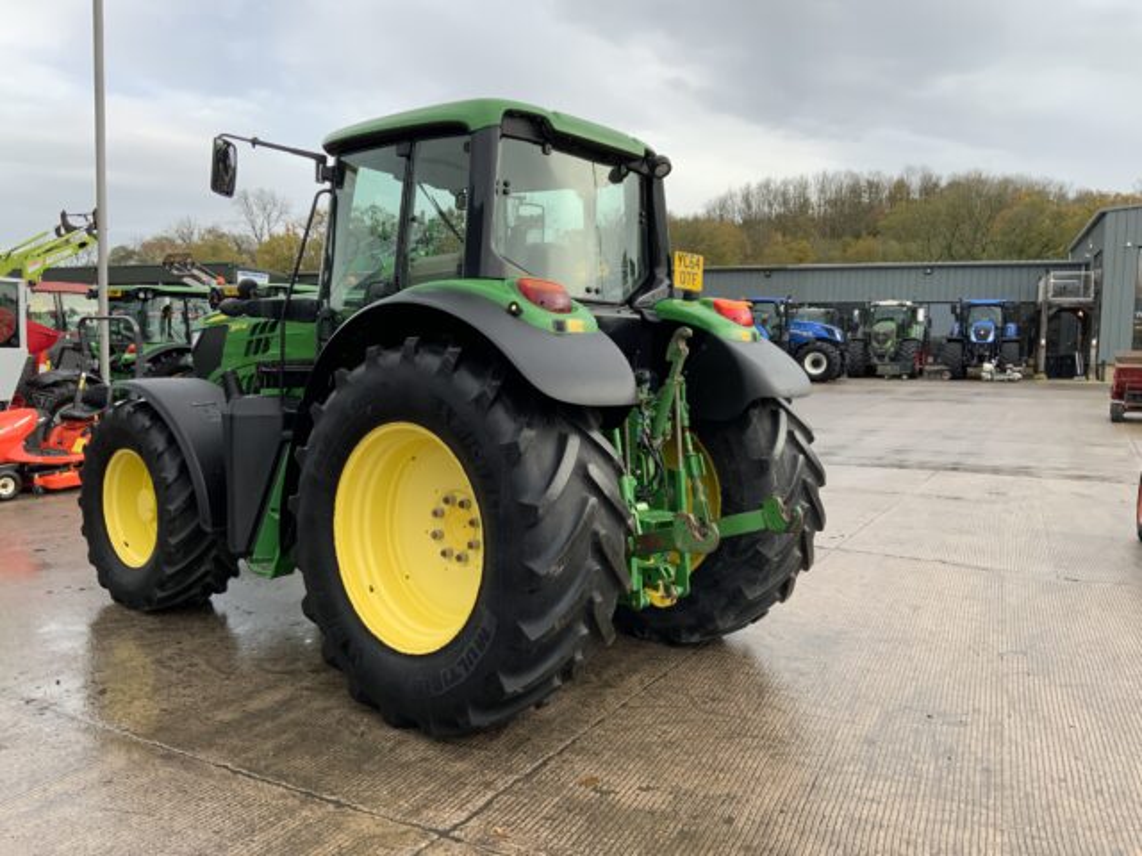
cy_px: 428
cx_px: 571
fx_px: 957
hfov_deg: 61.7
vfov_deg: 48.2
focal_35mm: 29
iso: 16
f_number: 1.8
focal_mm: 3
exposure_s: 1/324
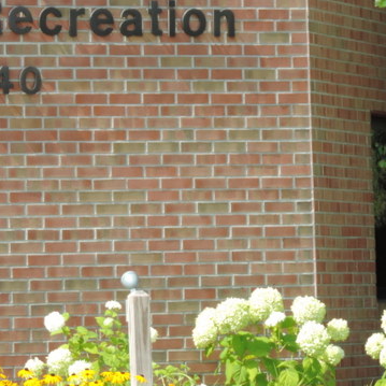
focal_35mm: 340
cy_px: 85
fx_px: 4289
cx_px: 103
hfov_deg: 5.2
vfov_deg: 5.1
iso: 80
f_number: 4.3
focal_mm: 24
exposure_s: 1/250
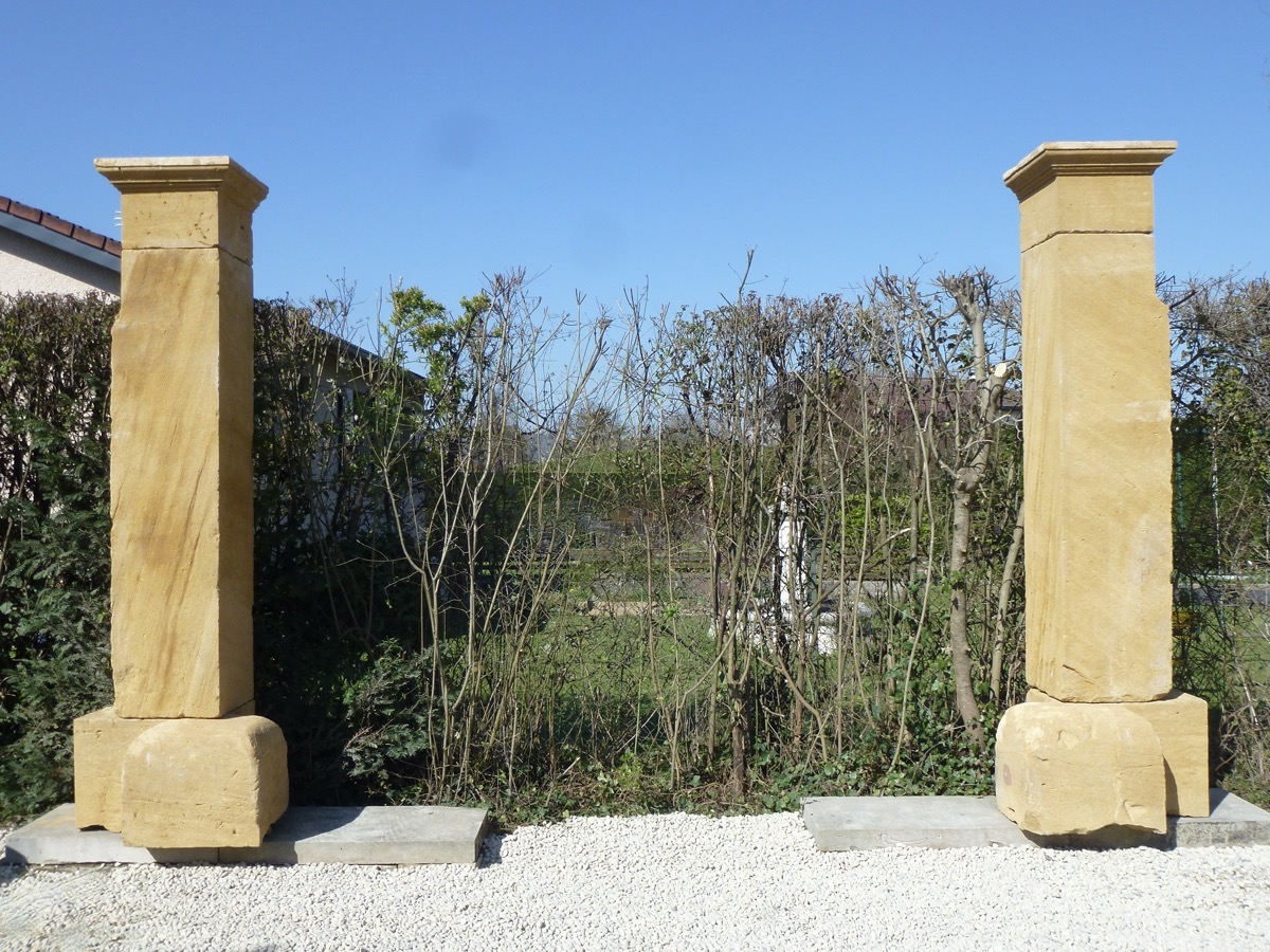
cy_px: 476
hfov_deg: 60.0
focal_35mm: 30
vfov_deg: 46.8
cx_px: 635
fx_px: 1101
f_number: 3.5
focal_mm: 5.4
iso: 100
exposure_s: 1/1000
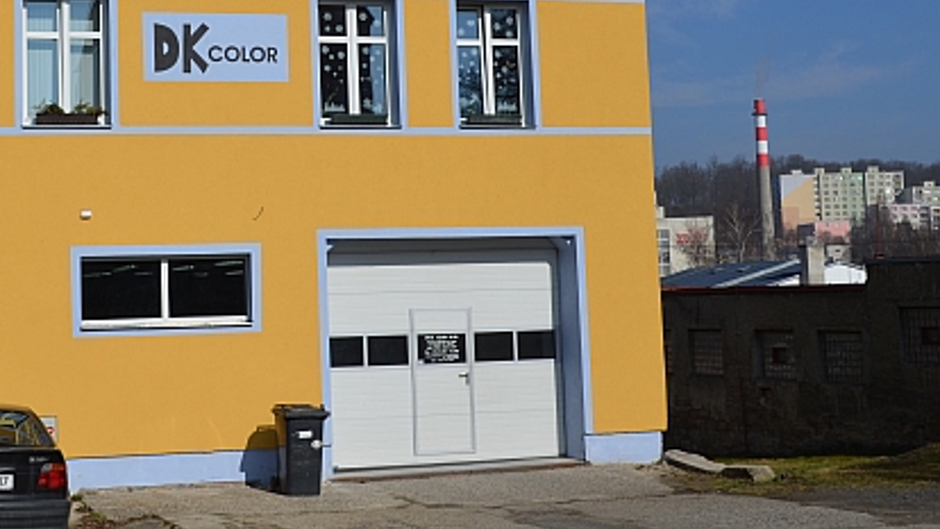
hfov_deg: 32.9
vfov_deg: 19.0
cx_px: 286
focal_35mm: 63
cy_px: 123
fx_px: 1570
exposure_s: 1/400
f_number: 10
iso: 100
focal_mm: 26
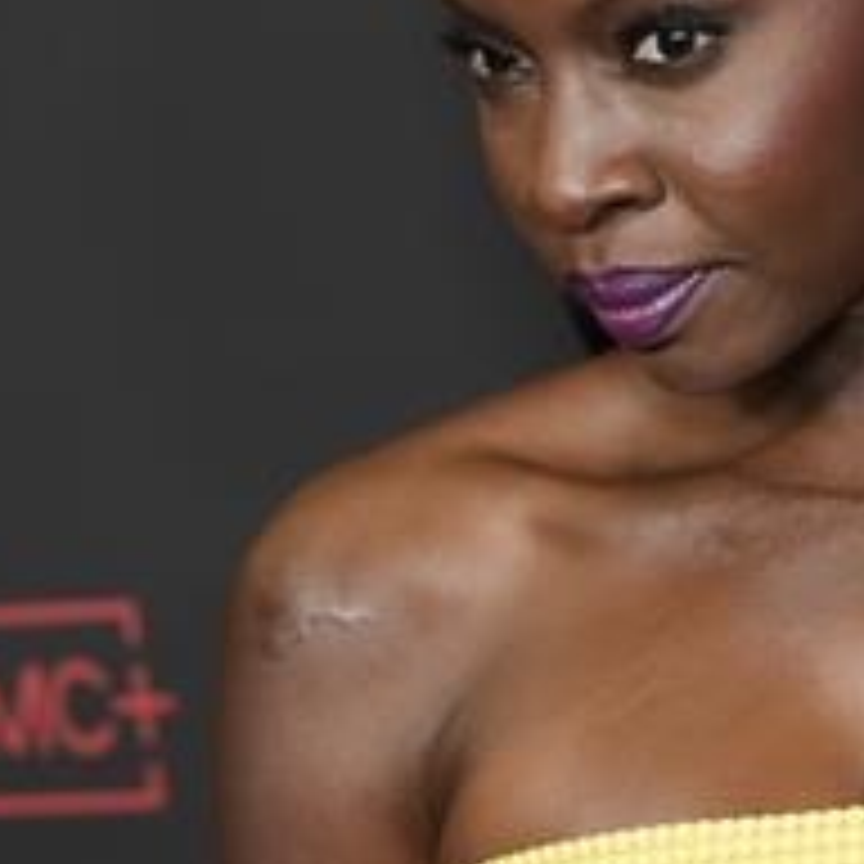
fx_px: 10420
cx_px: 464
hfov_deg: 4.7
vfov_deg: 4.7
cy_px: 142
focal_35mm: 369
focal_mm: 128
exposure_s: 1/400
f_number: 3.5
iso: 3200
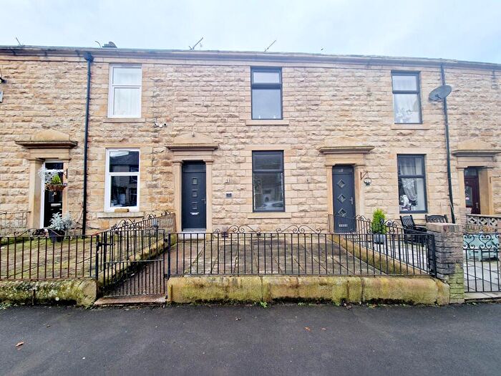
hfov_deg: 106.2
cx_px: 250
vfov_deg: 89.9
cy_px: 188
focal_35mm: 13
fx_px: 188
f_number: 2.2
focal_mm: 2.2
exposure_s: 1/164
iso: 50
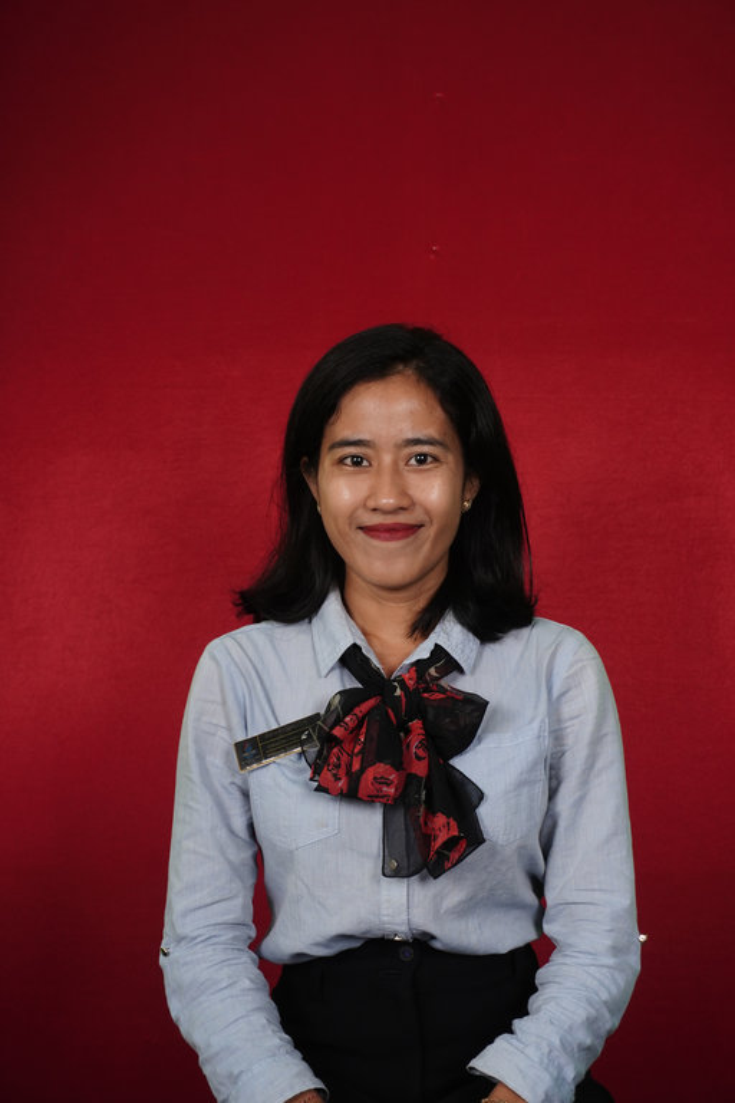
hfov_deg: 18.2
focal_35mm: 75
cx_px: 368
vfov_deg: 27.0
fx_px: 2297
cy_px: 552
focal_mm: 50
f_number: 6.3
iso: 400
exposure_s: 1/160
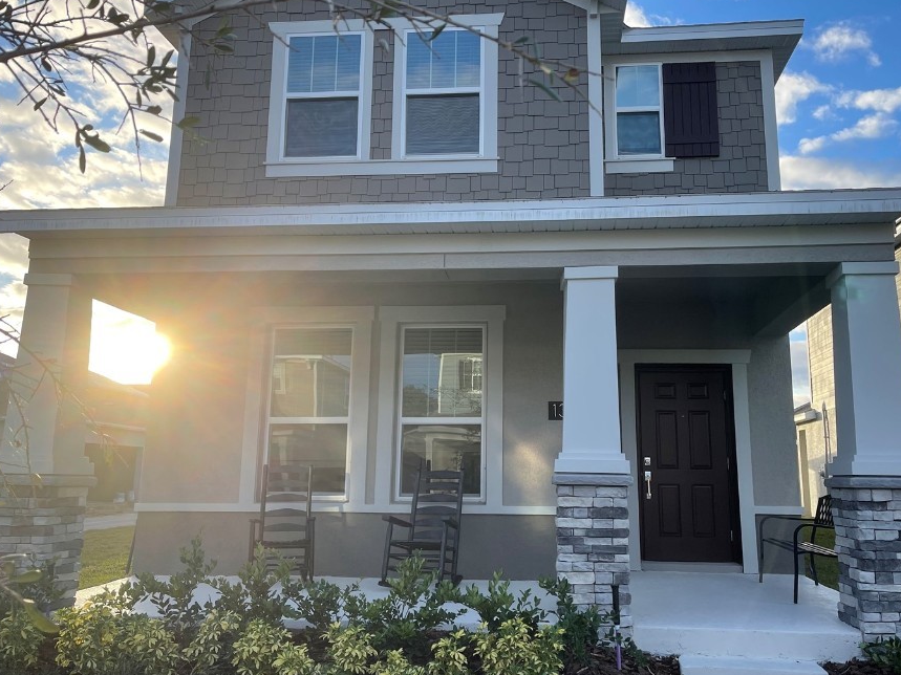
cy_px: 321
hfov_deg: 58.3
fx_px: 807
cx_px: 491
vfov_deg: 45.4
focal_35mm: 31
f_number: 1.6
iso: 32
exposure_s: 1/1140
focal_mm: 5.1
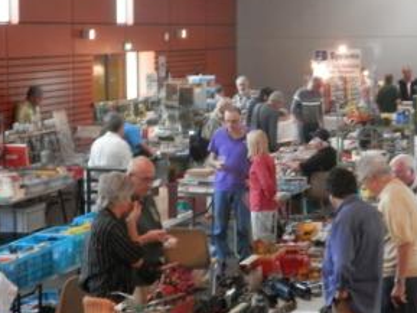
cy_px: 131
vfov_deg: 13.1
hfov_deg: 17.4
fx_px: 1362
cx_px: 240
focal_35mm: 113
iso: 400
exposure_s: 1/13
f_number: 4.5
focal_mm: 13.1
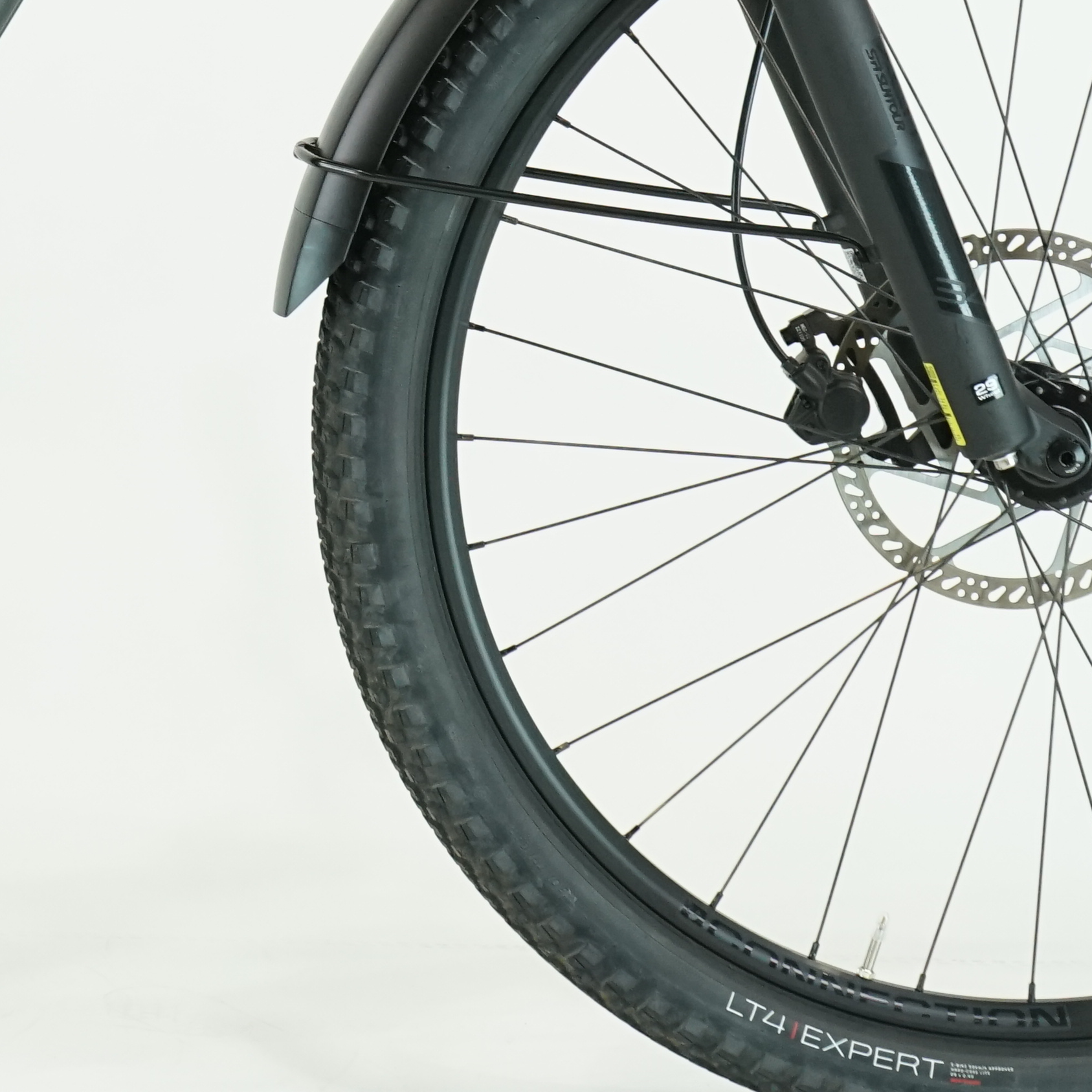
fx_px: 4961
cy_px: -58
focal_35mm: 139
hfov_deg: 12.3
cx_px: -148
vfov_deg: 12.4
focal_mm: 46
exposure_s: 1/200
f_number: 5.6
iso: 1600
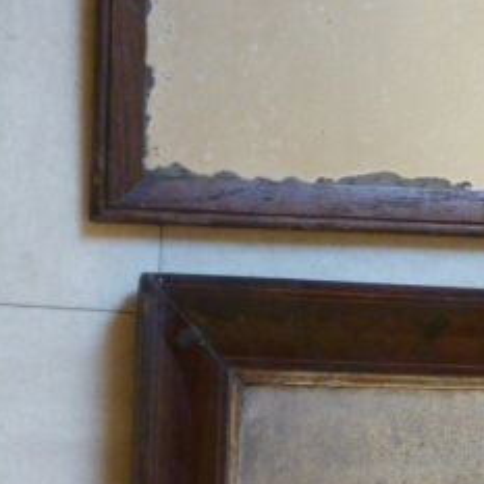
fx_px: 1693
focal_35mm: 107
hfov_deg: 15.9
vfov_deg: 16.2
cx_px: 490
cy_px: 359
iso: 400
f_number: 3.4
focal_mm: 7.9
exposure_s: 1/10
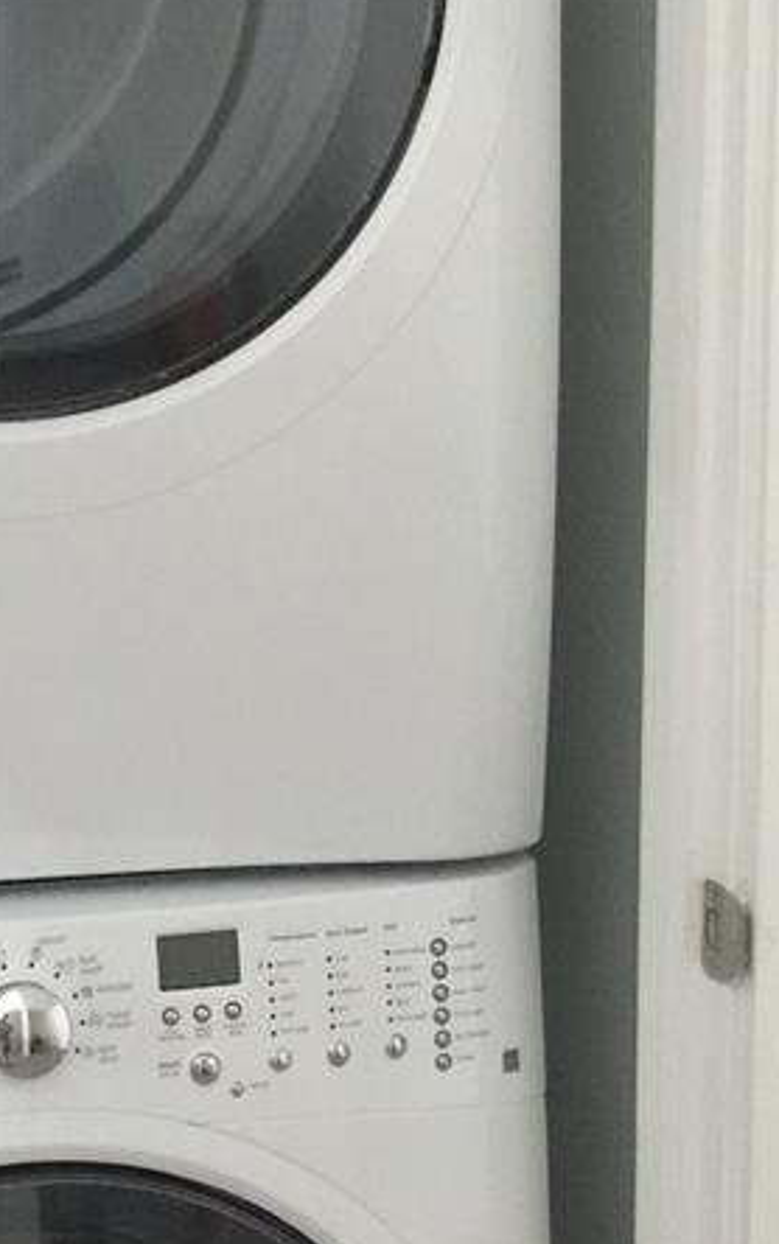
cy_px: 675
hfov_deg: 15.7
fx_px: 2816
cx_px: 171
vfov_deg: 24.9
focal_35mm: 83
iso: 100
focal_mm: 4.15
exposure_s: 1/15
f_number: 2.2
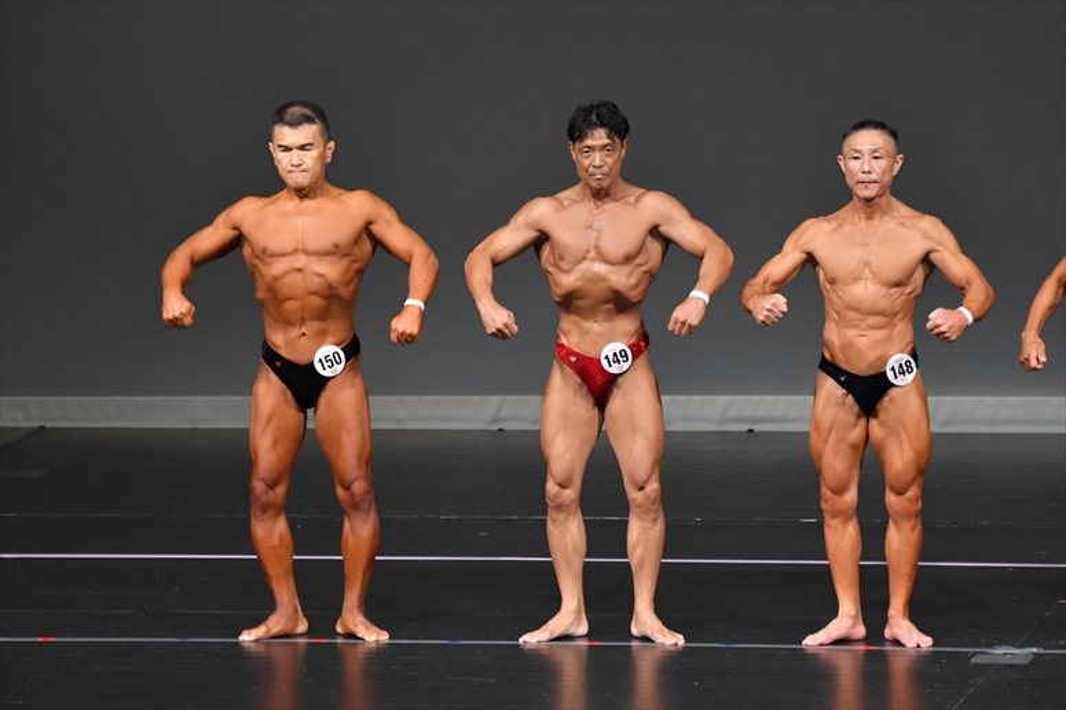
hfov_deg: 6.5
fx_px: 9323
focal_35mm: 315
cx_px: 533
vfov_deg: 4.4
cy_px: 355
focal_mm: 210
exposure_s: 1/400
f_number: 5.6
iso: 4000
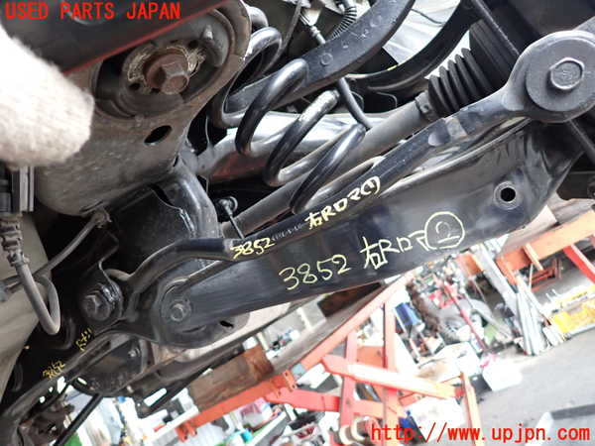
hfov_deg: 69.4
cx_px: 298
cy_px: 223
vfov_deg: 54.9
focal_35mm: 25
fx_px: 430
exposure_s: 1/40
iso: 320
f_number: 2
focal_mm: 4.5
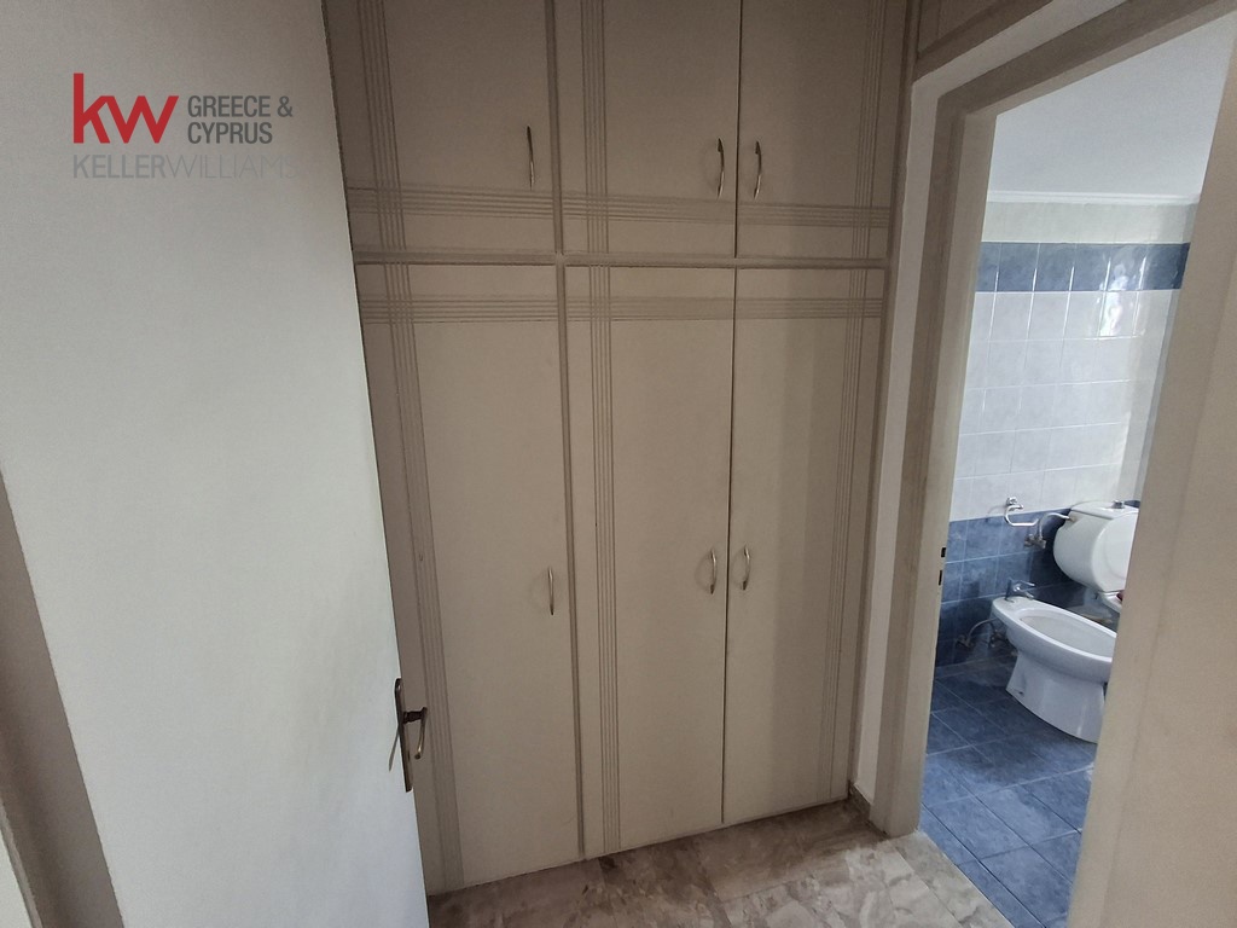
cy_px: 464
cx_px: 618
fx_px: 572
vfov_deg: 78.1
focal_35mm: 16
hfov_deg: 94.5
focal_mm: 1.64
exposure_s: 1/50
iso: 200
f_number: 2.2
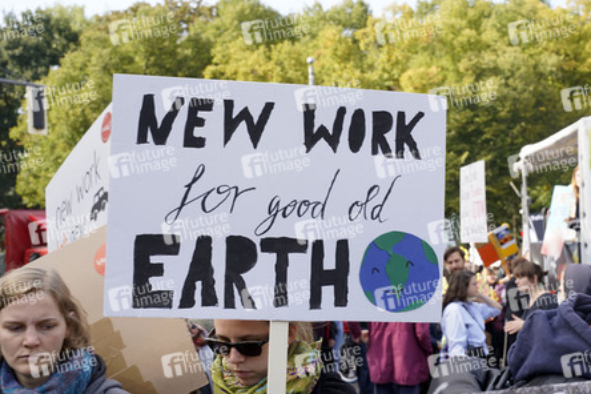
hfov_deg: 31.9
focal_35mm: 63
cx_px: 294
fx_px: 1034
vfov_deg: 21.6
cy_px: 196
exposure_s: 1/100
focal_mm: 62
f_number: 9
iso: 160
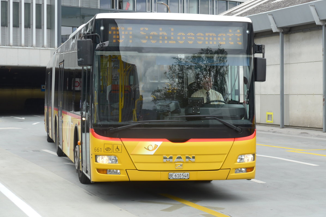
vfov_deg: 15.2
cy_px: 96
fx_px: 815
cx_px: 163
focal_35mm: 90
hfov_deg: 22.6
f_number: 4.5
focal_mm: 17
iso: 80
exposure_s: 1/200
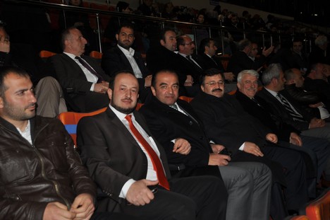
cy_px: 110
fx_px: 343
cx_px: 165
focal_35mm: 38
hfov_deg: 51.3
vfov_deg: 35.4
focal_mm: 25
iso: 200
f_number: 4
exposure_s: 1/60
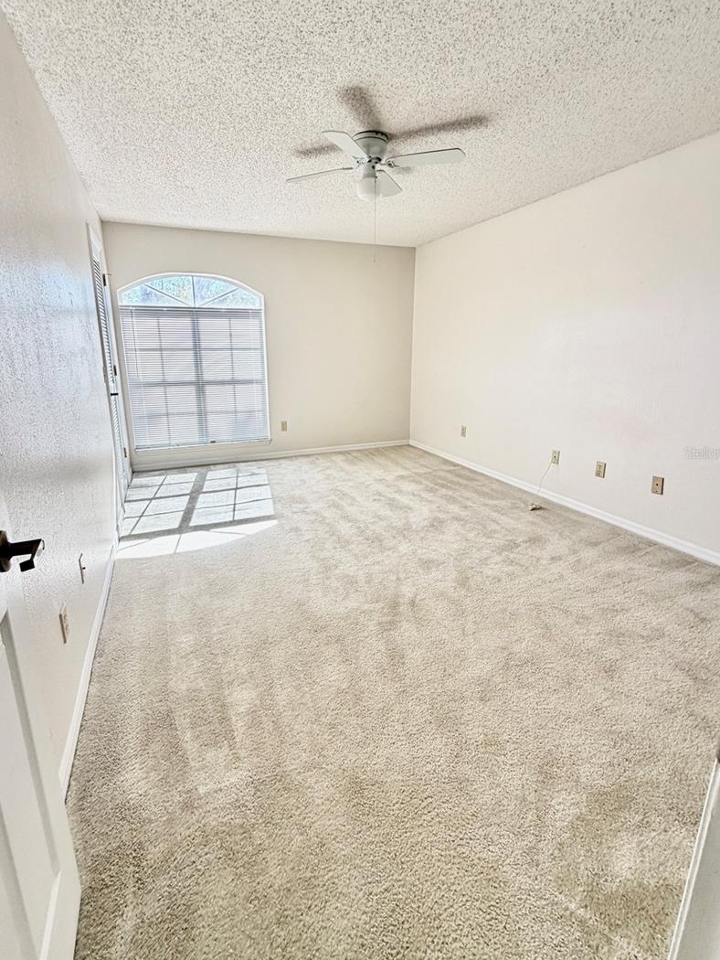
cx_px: 338
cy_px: 453
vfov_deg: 94.4
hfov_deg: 78.0
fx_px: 444
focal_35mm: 16
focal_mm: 2.22
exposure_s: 1/121
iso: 125
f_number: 2.2
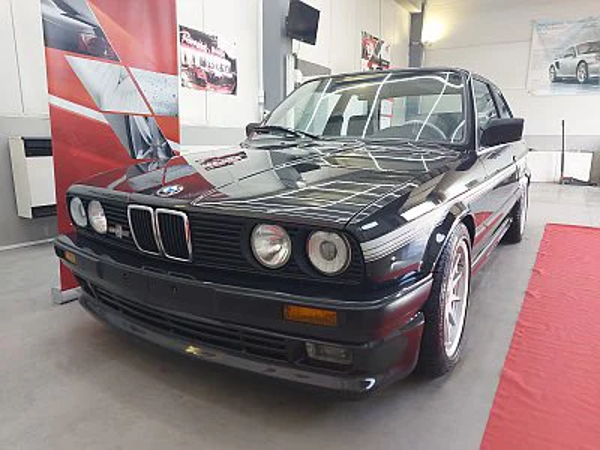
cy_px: 225
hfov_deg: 71.6
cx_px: 300
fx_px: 416
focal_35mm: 24
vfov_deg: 56.8
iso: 100
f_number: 1.8
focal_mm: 5.23
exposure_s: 1/50
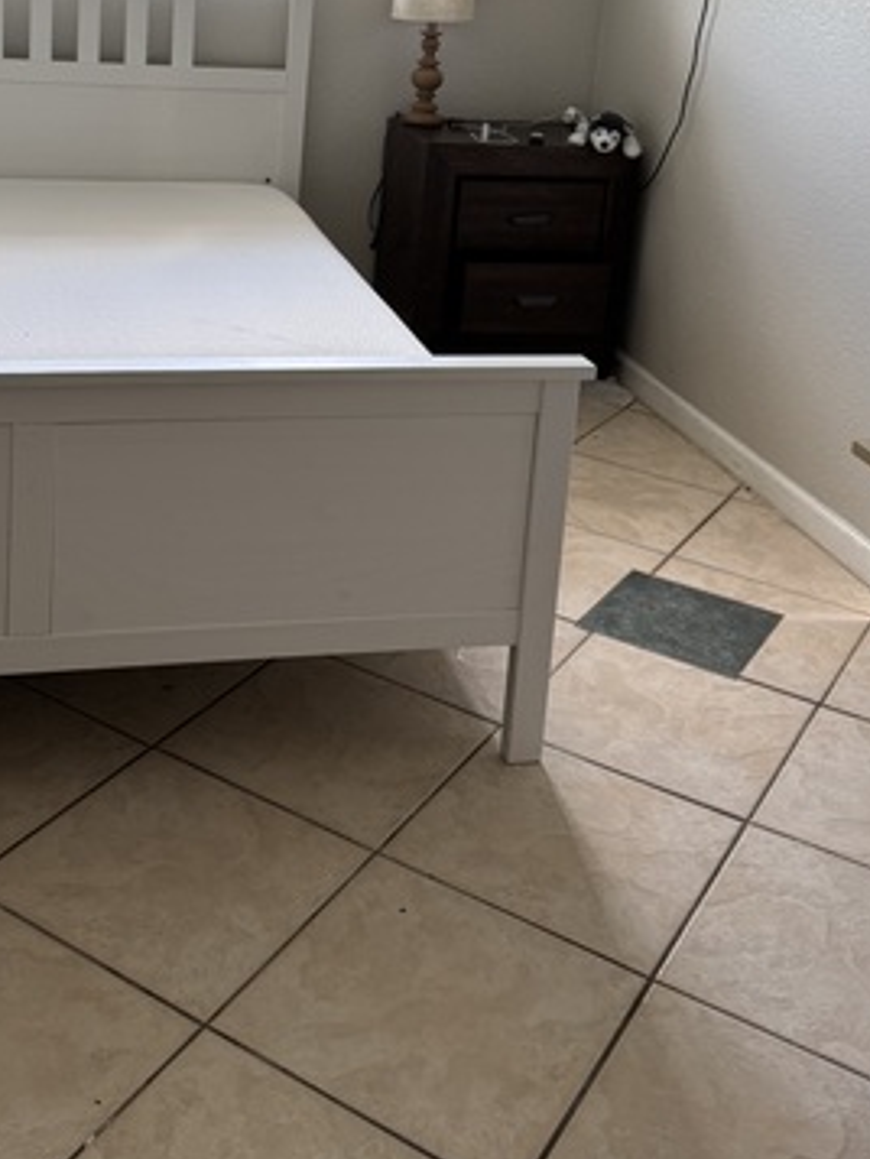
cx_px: 292
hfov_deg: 33.3
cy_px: 240
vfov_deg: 42.0
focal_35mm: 43
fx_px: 1440
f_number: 1.78
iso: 125
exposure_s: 1/120
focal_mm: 6.76
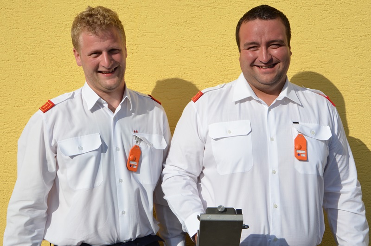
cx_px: 186
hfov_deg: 37.9
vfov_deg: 25.6
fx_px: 540
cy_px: 123
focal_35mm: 52
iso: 500
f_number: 14
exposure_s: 1/800
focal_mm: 35
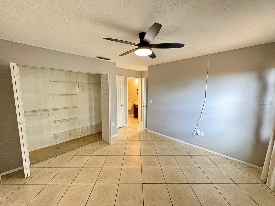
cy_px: 103
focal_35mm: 14
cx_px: 138
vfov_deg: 85.7
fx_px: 111
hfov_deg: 102.1
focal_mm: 2.22
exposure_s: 1/30
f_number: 2.2
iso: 1000
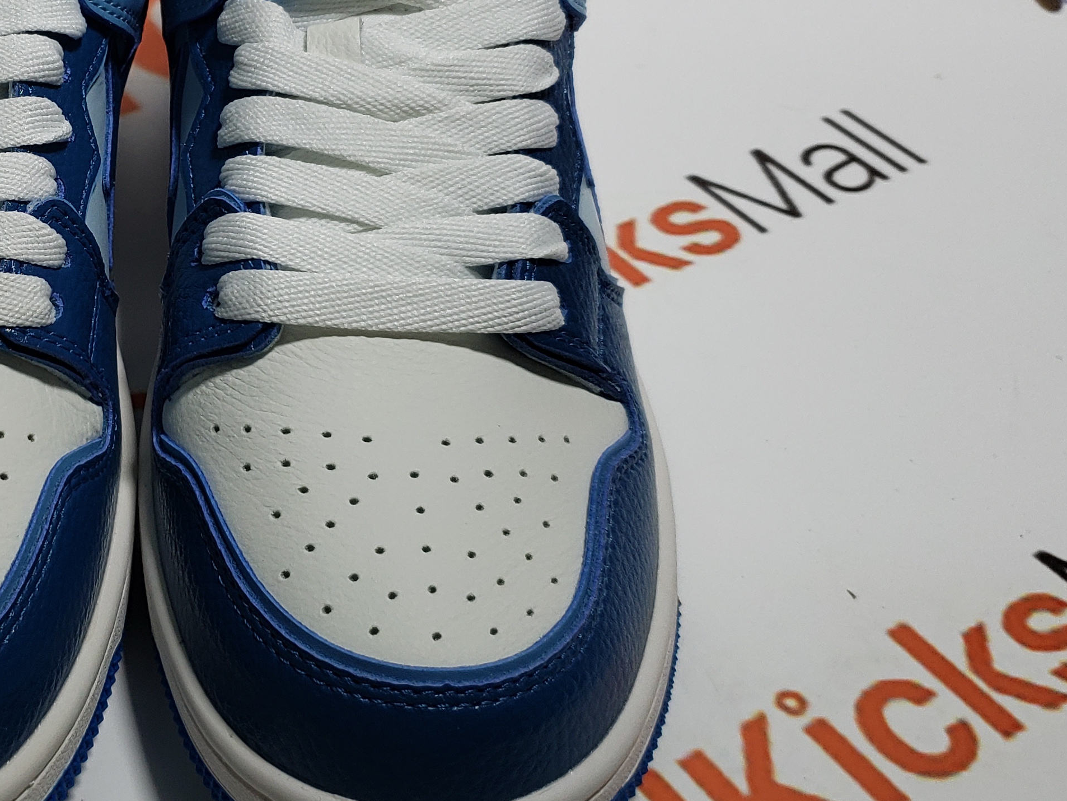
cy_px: 233
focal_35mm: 55
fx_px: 1696
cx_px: 129
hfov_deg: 33.3
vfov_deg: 26.3
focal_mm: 4.3
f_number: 1.5
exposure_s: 1/629
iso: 50
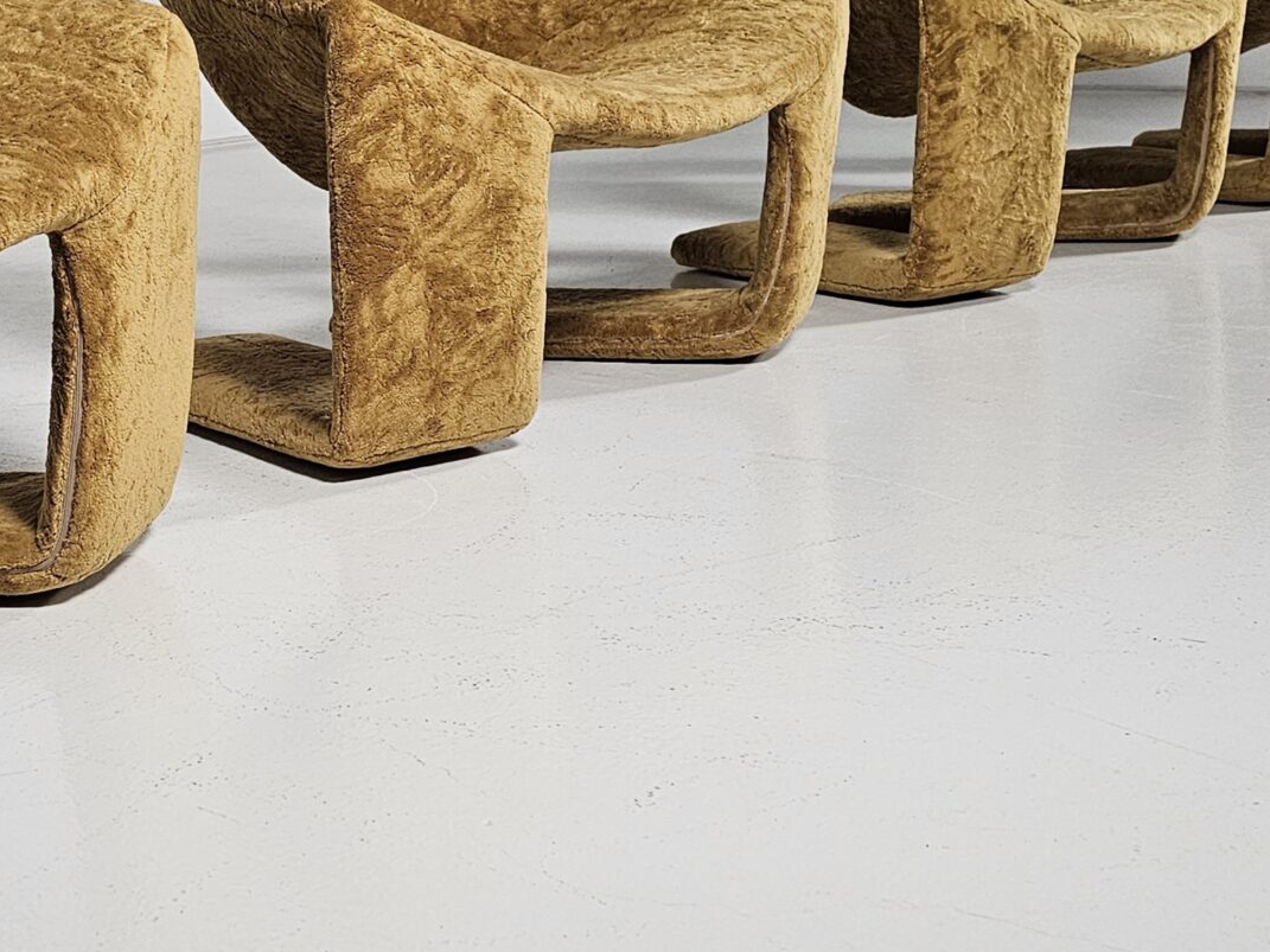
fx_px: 2018
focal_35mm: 55
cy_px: 304
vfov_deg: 26.4
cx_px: 208
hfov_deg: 33.6
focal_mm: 6.3
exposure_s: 1/100
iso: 400
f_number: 1.7
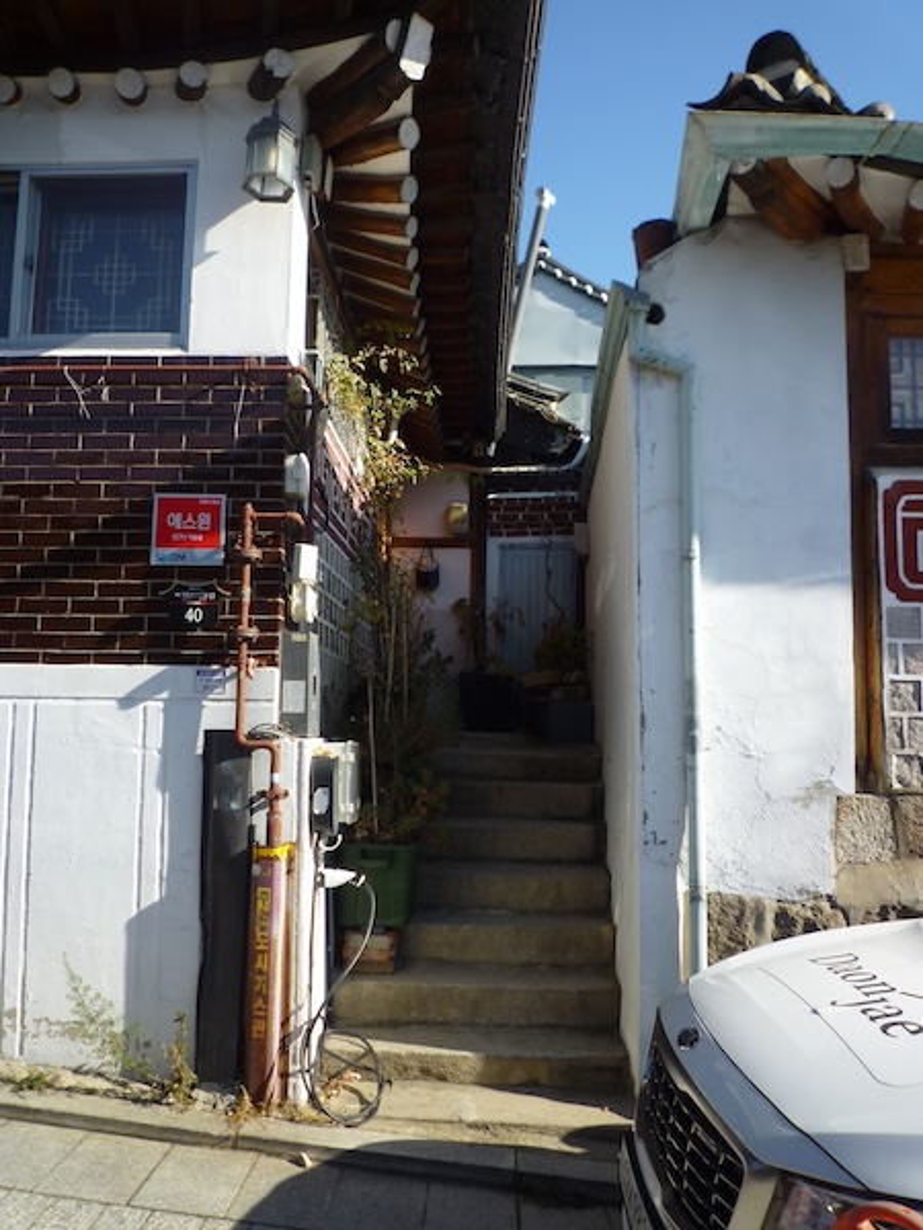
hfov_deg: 54.9
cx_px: 462
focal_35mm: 25
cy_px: 615
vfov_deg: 69.4
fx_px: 889
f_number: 2.8
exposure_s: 1/500
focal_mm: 4.4
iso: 80
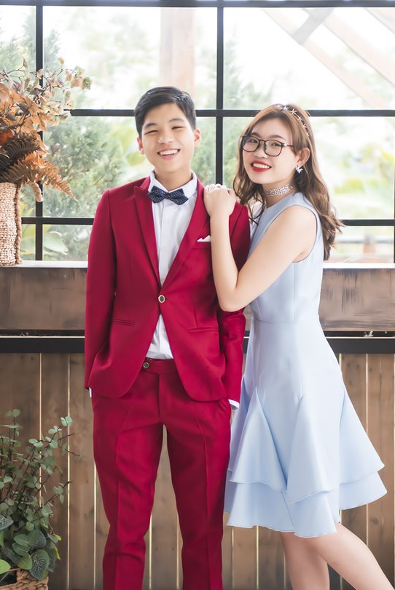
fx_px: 1495
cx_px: 200
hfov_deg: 15.1
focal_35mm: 91
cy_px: 283
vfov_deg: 22.4
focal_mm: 58
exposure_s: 1/160
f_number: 2.8
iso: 320
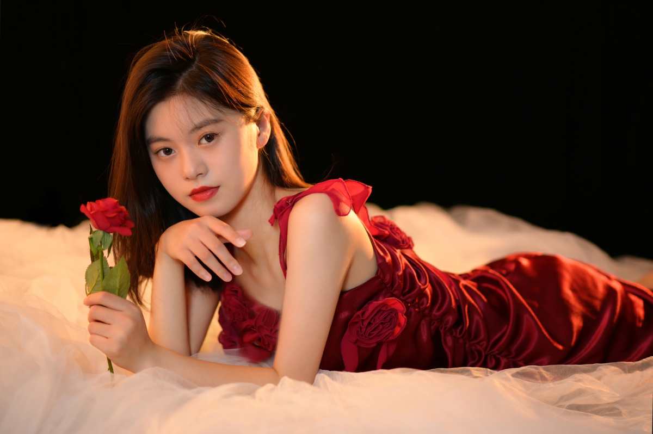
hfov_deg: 23.9
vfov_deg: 16.0
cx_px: 326
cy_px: 217
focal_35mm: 85
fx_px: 1541
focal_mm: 85
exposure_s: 1/125
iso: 500
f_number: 1.8
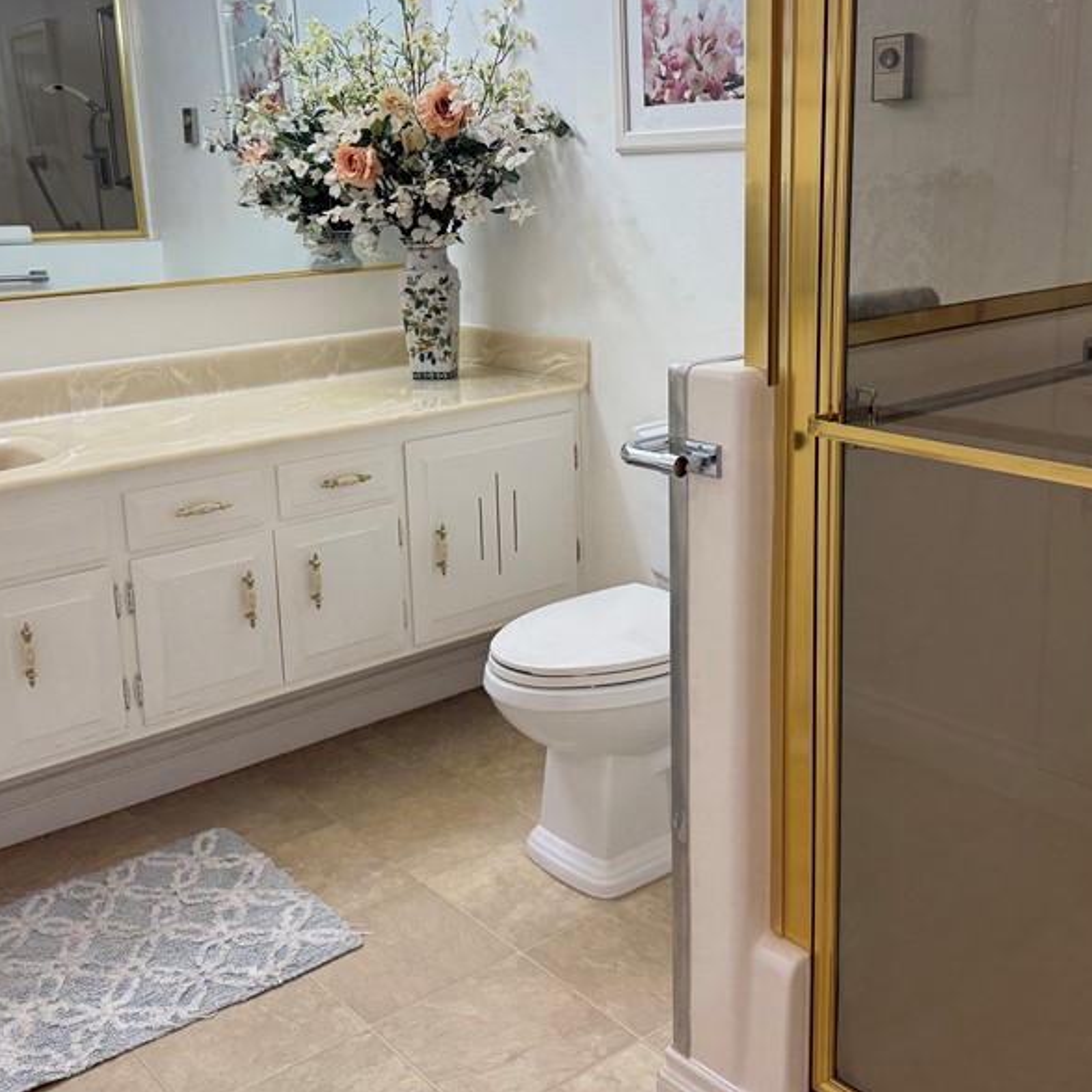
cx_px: 547
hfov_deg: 44.9
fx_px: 1321
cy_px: 441
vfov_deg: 44.7
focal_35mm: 37
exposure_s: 1/120
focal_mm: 6.76
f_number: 1.78
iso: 80
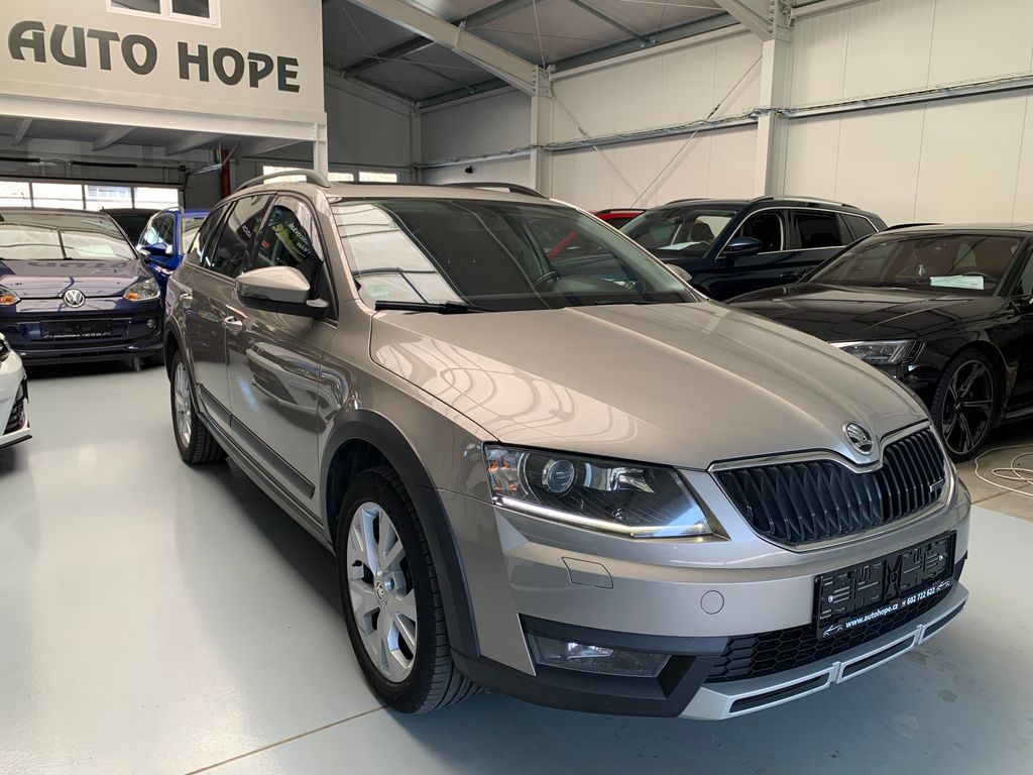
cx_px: 516
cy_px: 388
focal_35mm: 26
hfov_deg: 67.3
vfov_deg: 53.1
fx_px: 776
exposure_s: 1/121
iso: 64
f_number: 1.8
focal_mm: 4.25
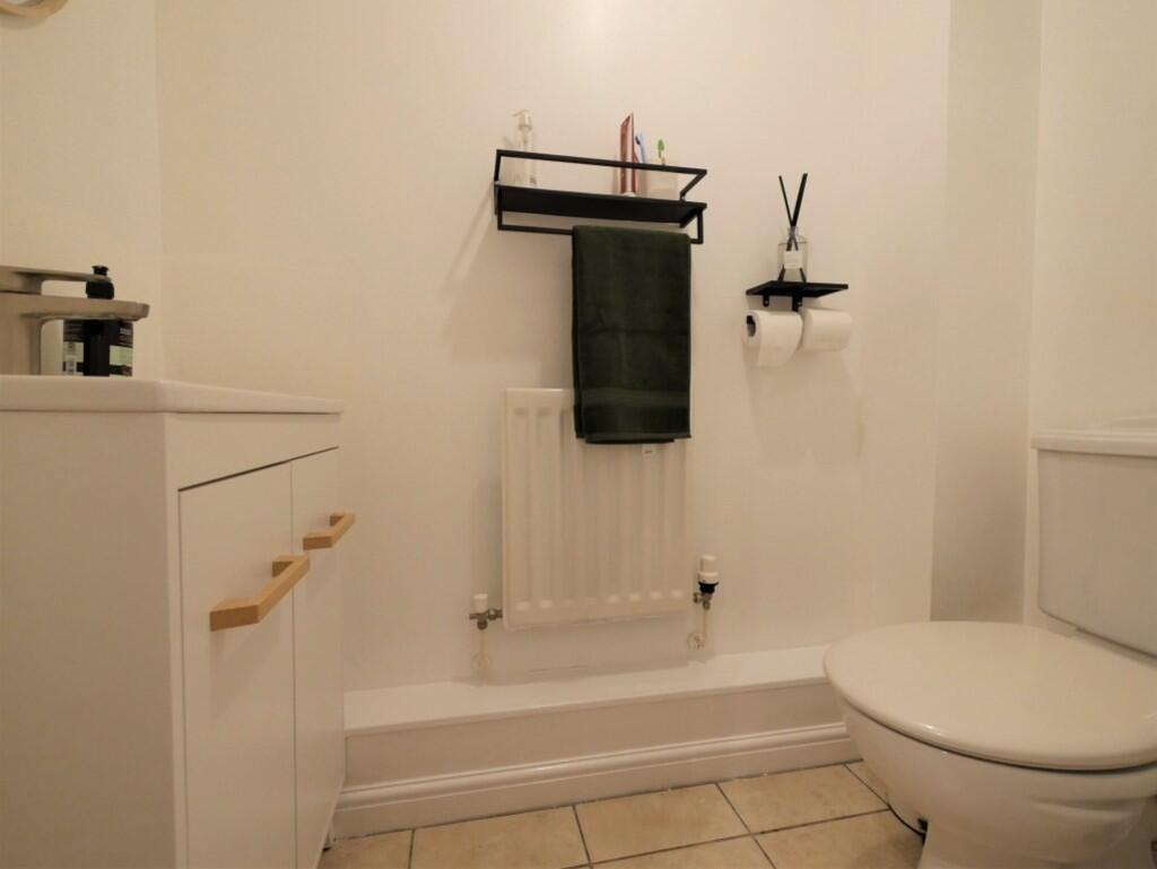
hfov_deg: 102.0
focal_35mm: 14
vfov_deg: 85.7
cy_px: 434
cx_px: 578
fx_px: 468
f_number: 4
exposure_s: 1/60
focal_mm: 7
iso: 1000
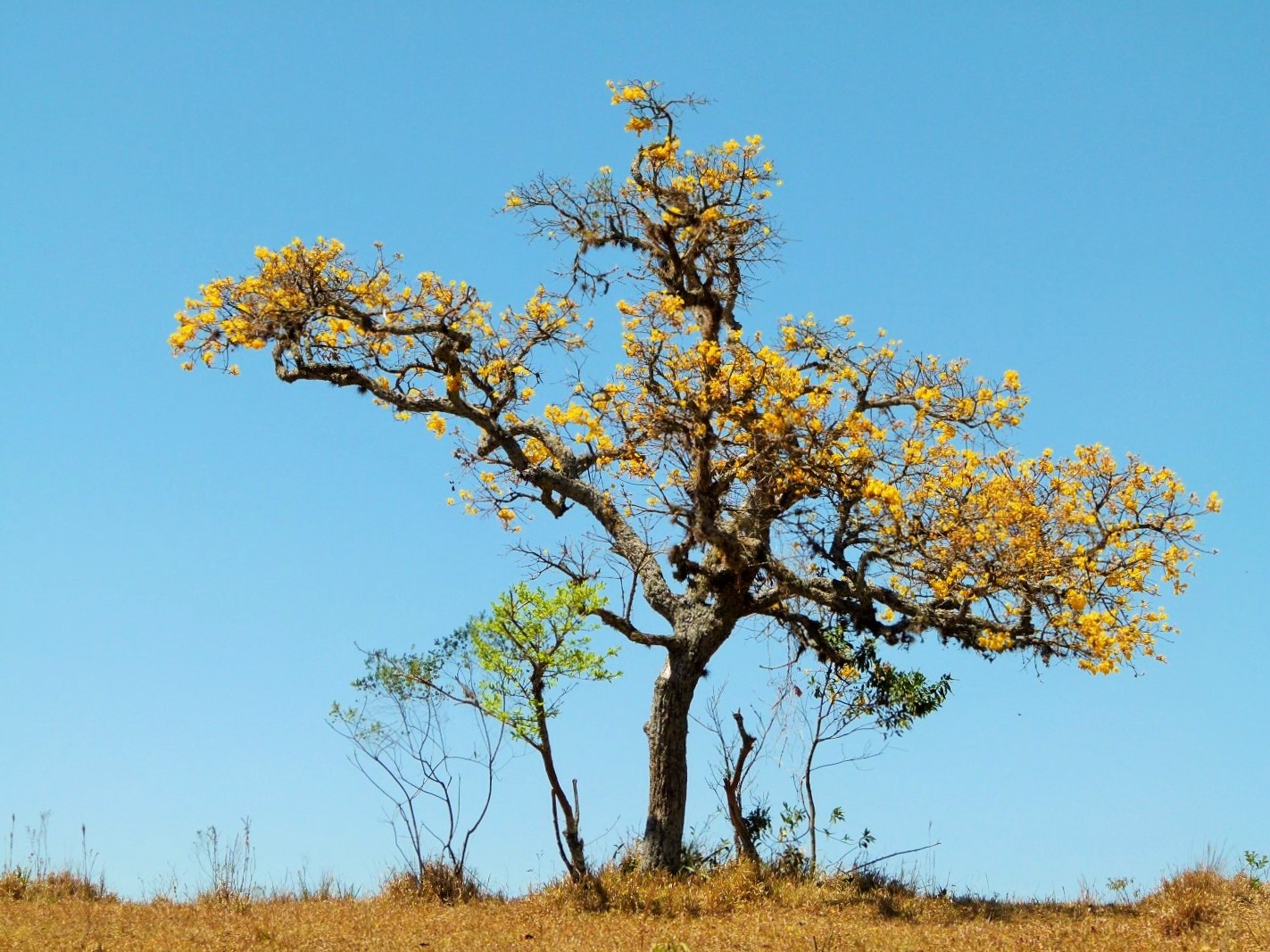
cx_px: 635
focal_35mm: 128
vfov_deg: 11.6
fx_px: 4696
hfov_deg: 15.4
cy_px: 476
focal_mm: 23
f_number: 4
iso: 100
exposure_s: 1/1000
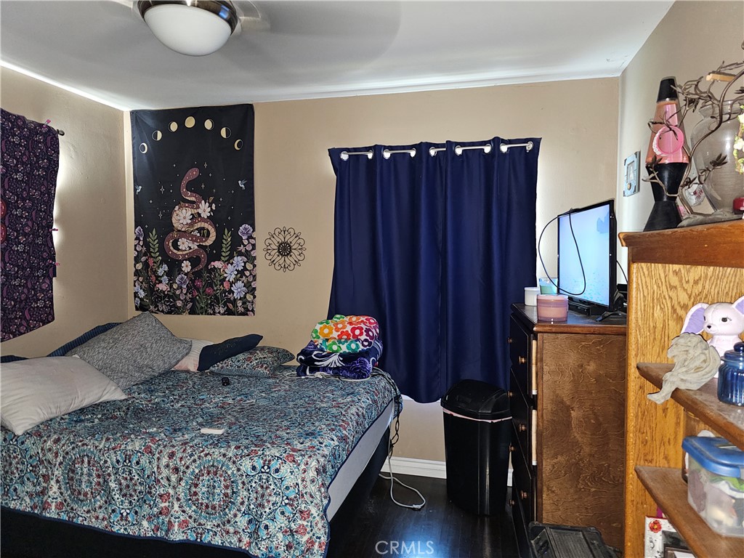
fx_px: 494
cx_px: 372
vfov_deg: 58.9
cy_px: 279
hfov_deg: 73.9
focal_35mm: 23
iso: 320
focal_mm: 6.3
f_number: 1.7
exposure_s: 1/9.99
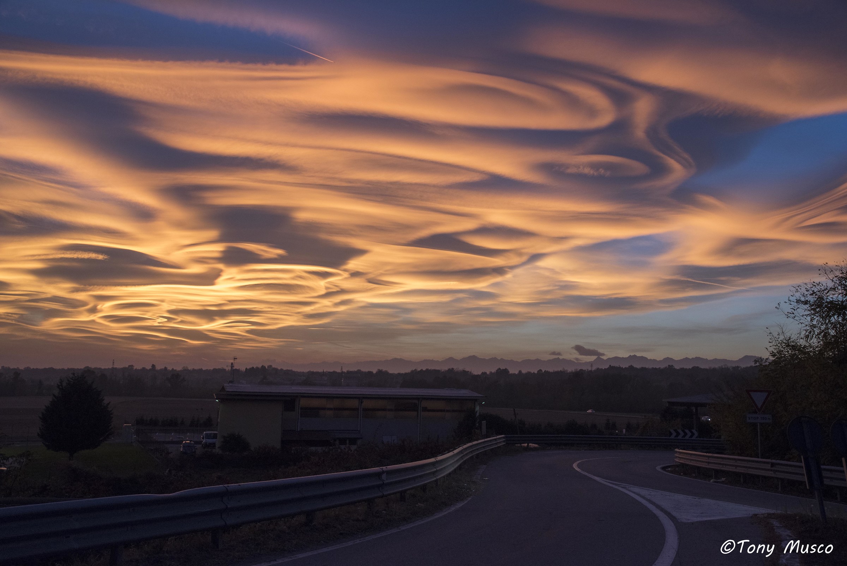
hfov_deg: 54.4
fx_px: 824
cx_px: 424
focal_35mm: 35
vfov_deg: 37.9
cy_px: 283
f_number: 8
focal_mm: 35
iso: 1000
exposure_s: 1/160
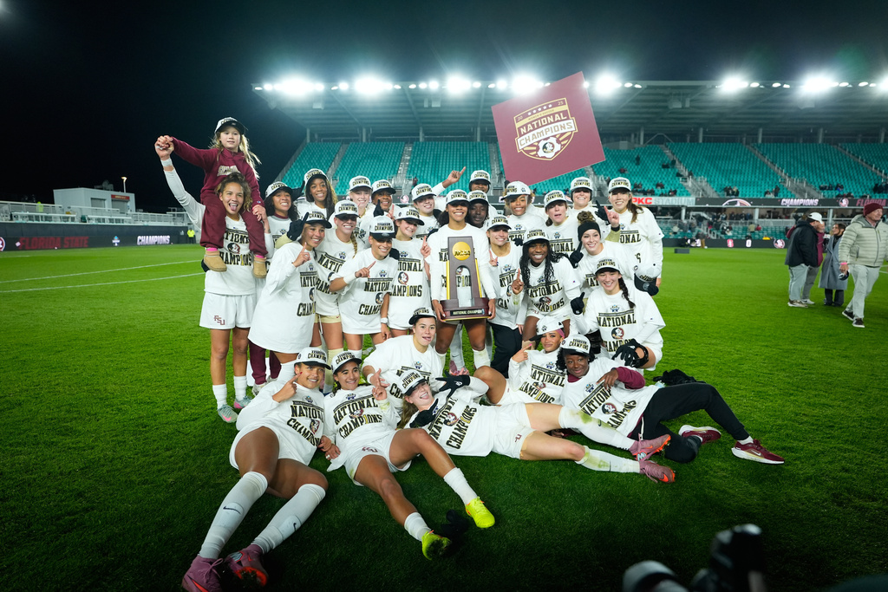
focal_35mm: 19
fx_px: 469
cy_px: 296
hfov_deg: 86.9
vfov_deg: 64.6
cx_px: 444
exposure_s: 1/1600
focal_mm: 19
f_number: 2.8
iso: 2500
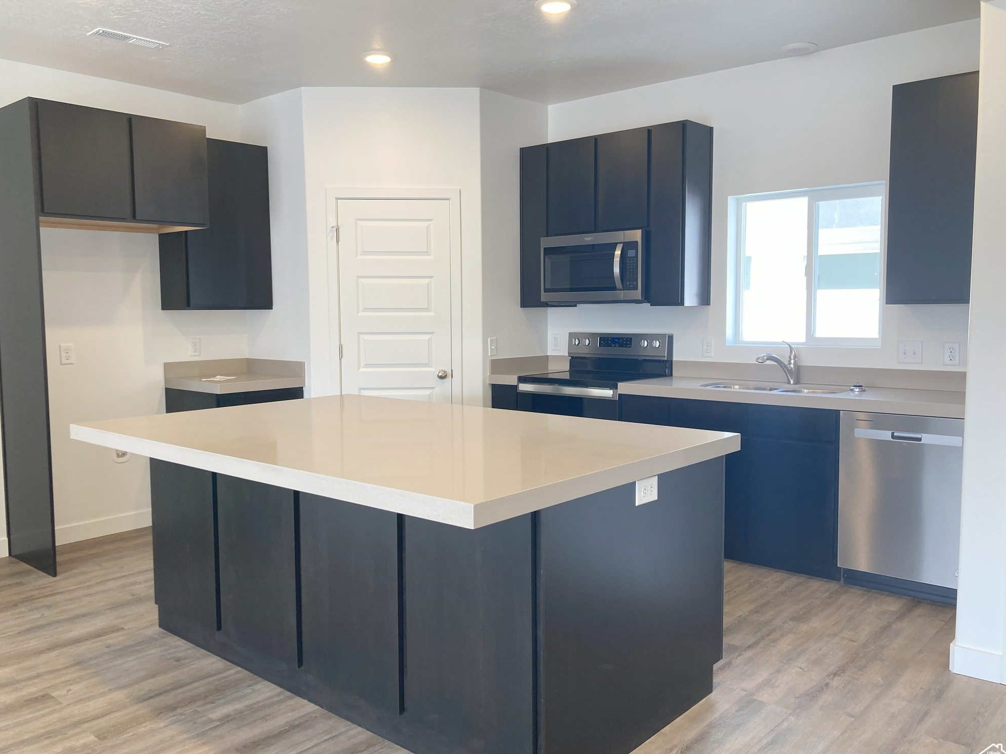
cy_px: 389
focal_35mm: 29
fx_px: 843
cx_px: 495
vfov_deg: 48.2
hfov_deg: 61.7
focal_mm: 3.99
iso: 40
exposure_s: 1/60
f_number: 1.8
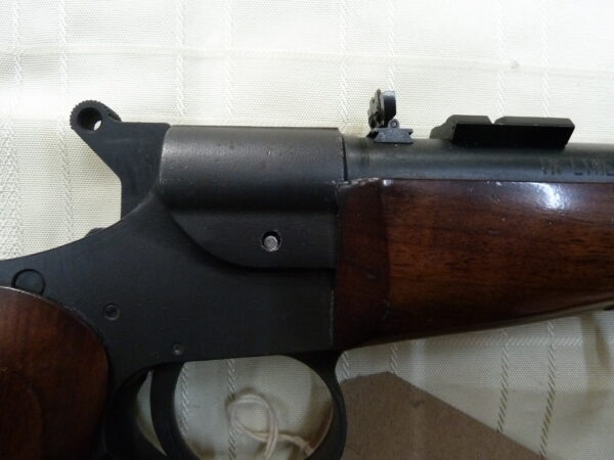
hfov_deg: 69.4
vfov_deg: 54.9
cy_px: 230
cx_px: 307
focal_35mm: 25
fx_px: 443
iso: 500
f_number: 3.3
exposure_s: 1/30
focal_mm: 4.1
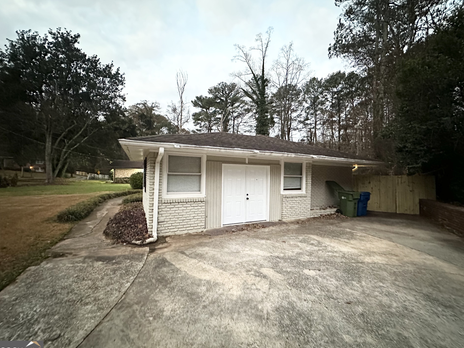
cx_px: 236
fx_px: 201
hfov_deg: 98.2
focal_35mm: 15
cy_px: 173
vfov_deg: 81.7
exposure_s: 1/40
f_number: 2.2
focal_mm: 2.22
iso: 1250
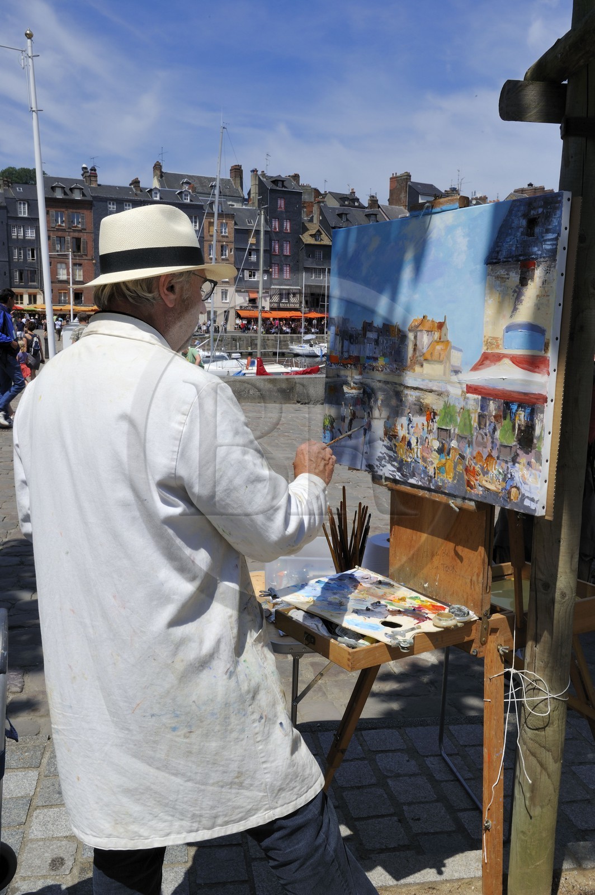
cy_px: 448
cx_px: 298
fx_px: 795
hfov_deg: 41.0
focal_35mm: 32
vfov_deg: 58.8
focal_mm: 32
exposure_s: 1/125
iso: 200
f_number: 18
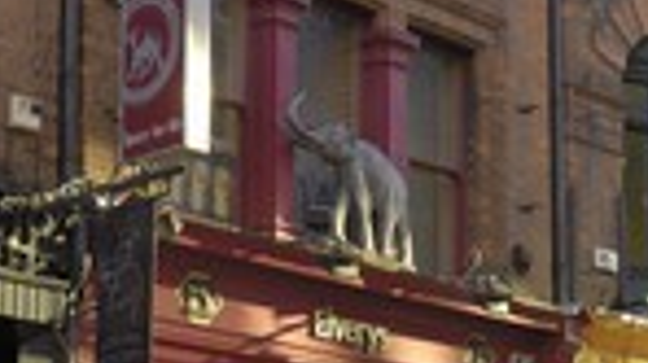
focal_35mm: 107
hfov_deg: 20.0
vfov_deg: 11.1
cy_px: 420
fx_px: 1837
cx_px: 339
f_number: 5.6
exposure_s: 1/60
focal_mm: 24
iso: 100
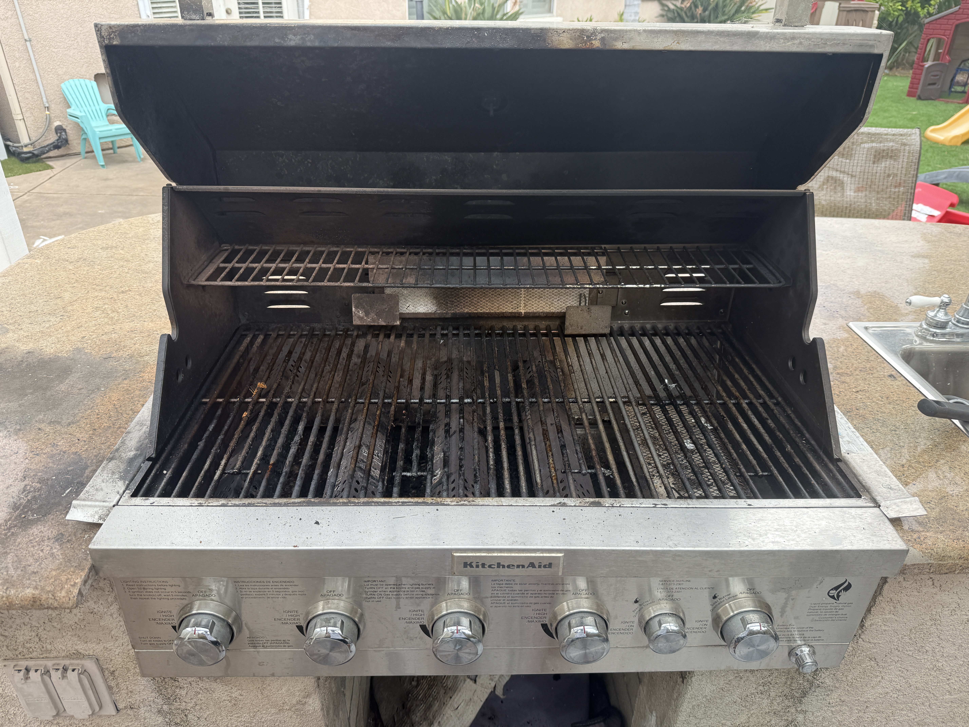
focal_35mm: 24
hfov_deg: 71.6
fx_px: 672
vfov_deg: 56.8
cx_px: 484
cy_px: 364
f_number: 1.78
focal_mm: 6.76
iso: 80
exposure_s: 1/370
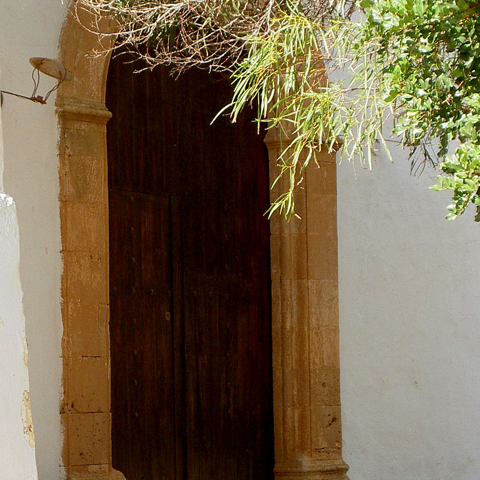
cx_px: 204
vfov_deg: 11.8
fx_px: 2322
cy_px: 236
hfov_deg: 11.8
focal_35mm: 148
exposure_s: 1/200
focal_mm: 16.8
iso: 100
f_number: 4.9
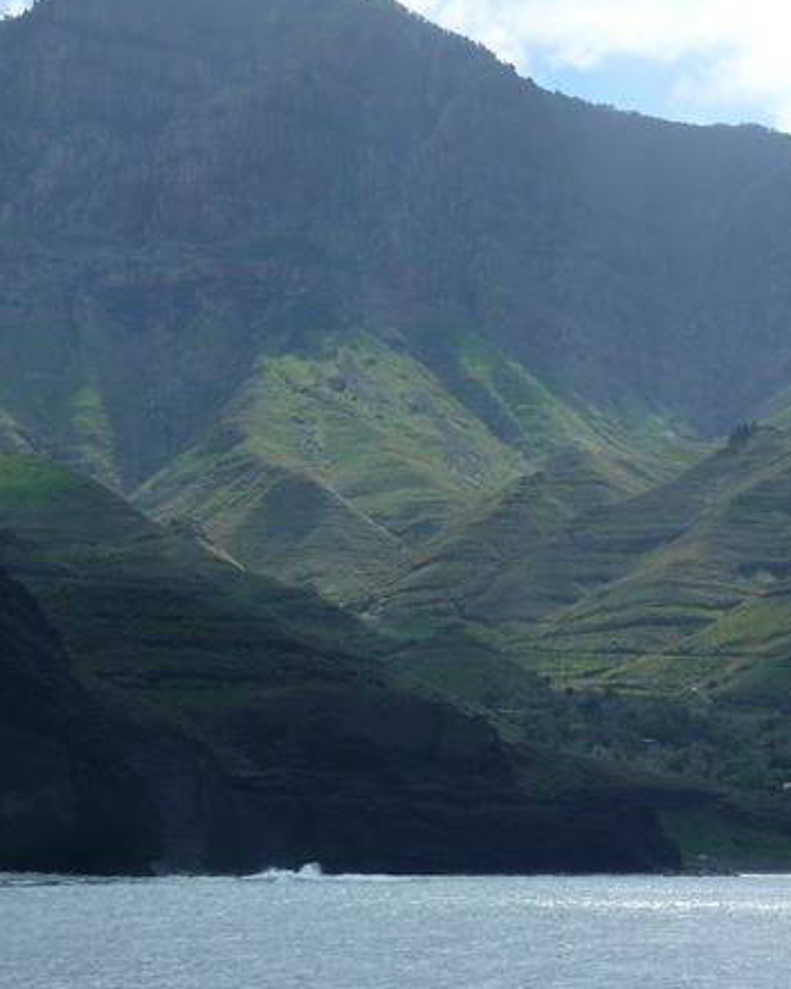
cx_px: 733
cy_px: 474
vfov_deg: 17.0
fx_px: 3307
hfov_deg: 13.5
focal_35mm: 113
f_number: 5
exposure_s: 1/250
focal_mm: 14.4
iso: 100
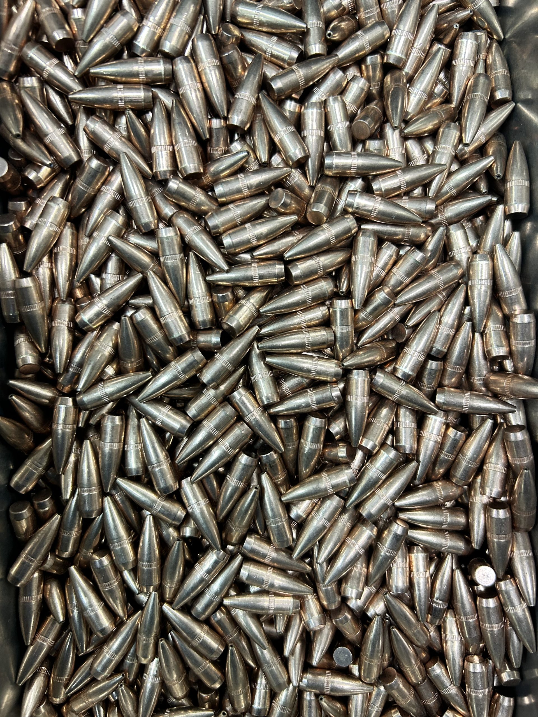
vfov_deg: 67.3
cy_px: 358
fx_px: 539
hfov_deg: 53.1
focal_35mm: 26
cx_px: 269
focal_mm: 5.7
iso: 160
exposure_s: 1/60
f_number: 1.5
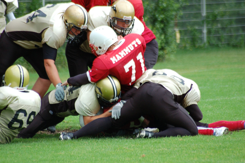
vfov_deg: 3.0
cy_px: 82
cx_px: 122
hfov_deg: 4.6
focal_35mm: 450
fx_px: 3057
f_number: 5.6
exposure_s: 1/500
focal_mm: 300
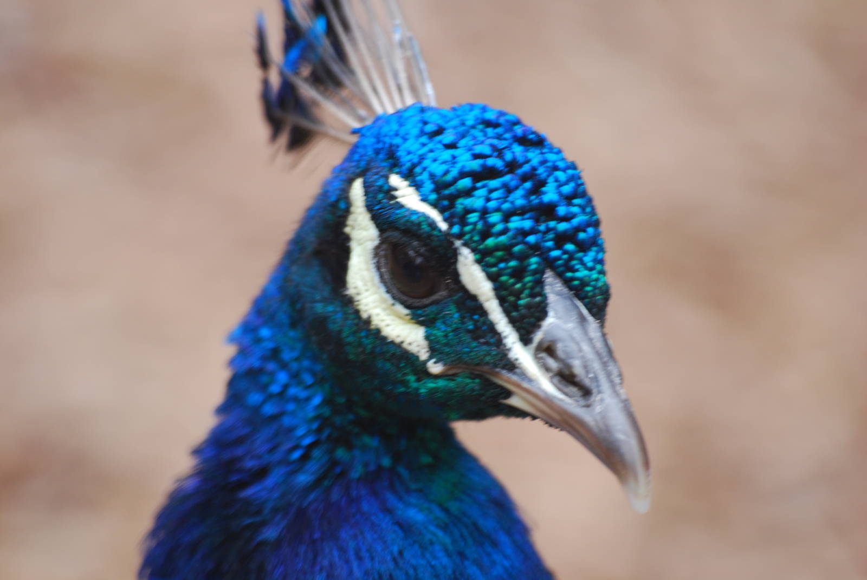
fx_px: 10850
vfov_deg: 3.1
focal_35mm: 450
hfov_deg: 4.6
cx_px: 434
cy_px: 290
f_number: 5.6
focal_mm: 300
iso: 320
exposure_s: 1/125
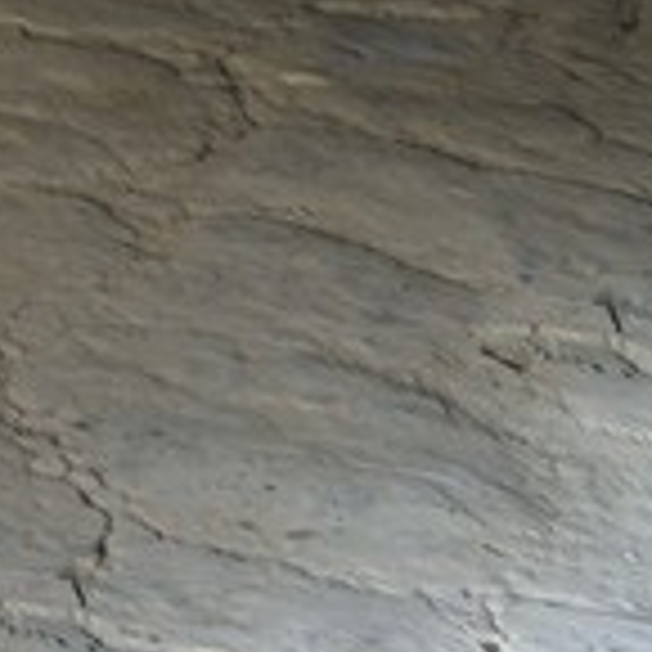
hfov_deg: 5.6
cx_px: -2698
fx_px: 4795
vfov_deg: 6.8
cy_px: -1511
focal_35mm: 225
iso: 200
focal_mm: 24
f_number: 10
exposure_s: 2.5
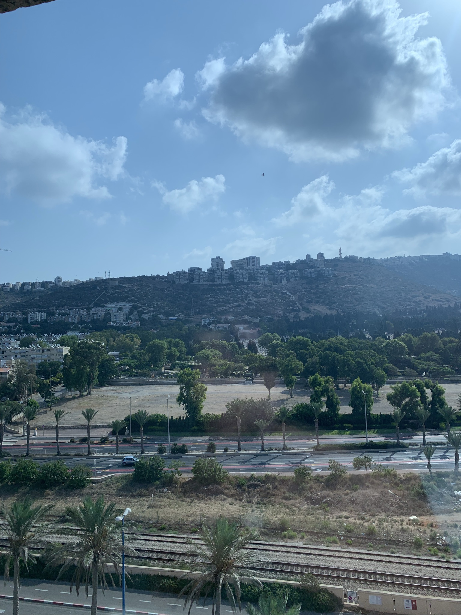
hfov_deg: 53.1
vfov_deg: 67.3
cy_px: 308
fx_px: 462
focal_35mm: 26
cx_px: 230
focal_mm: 4.25
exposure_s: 1/3289
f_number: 1.8
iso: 25
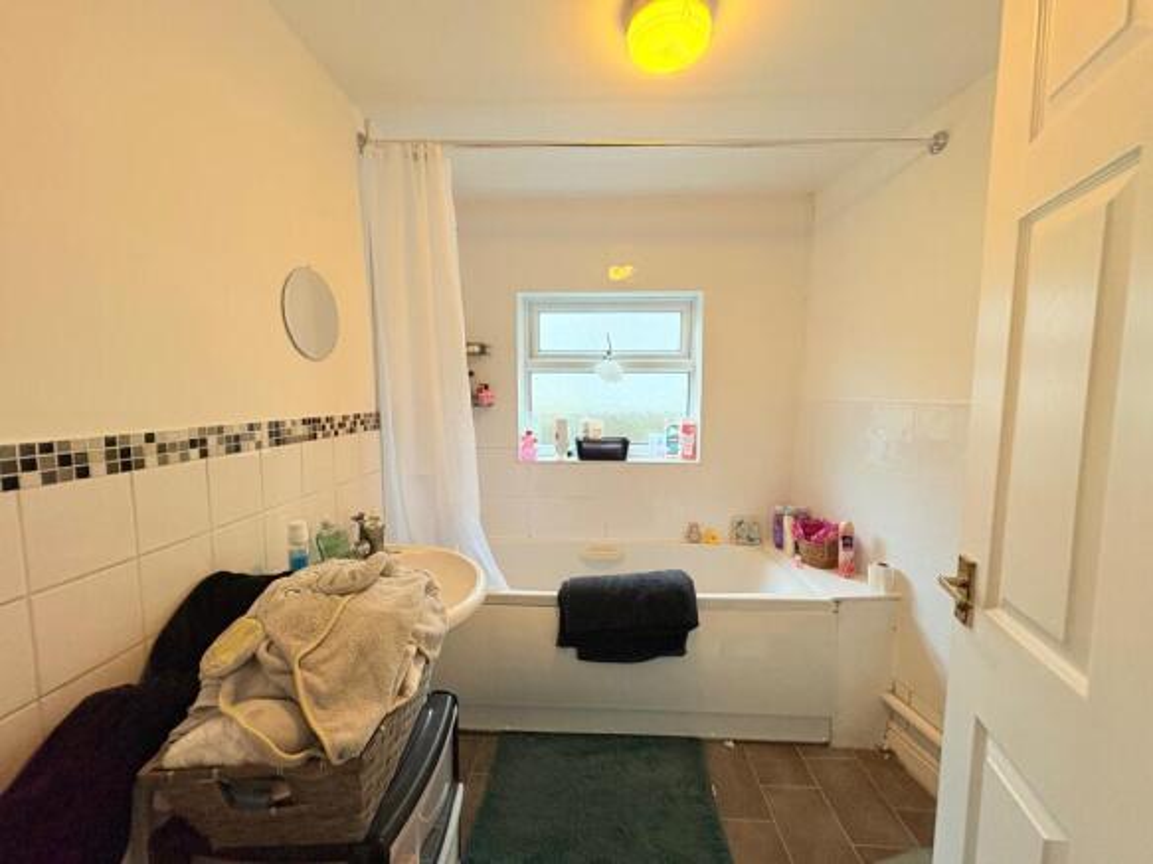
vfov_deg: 85.7
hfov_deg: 102.1
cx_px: 576
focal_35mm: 14
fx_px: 466
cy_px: 432
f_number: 2.2
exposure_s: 1/50
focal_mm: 2.22
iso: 320
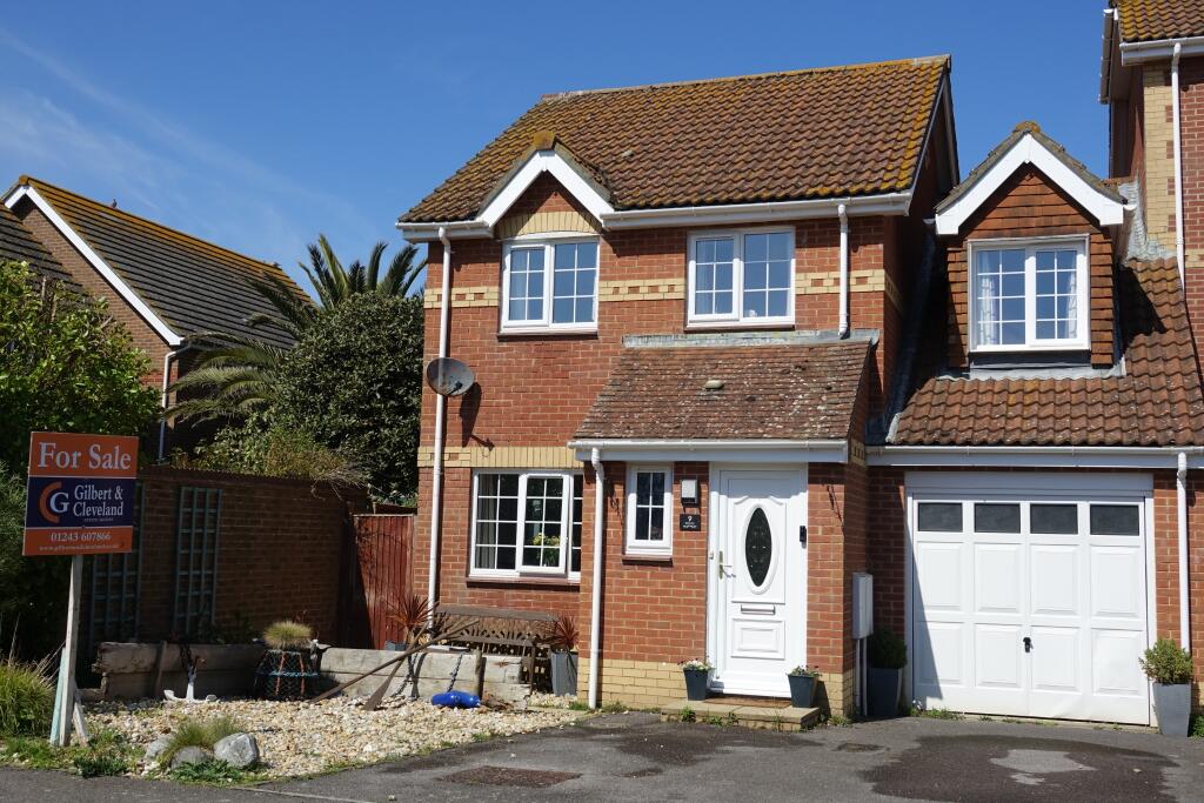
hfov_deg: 53.1
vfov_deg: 36.9
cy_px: 402
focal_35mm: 36
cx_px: 602
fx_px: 1204
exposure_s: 1/1000
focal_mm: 13.31
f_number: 4.5
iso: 100
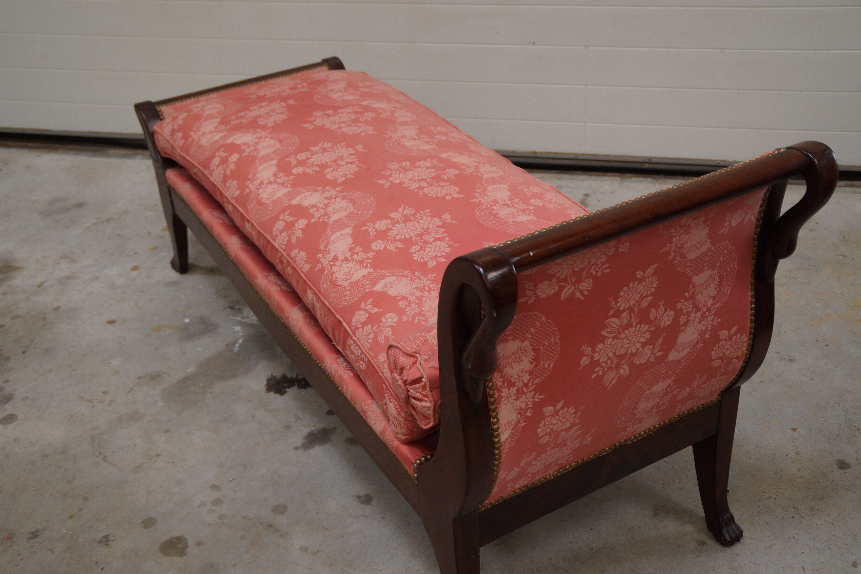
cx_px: 432
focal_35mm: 43
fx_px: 1028
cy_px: 281
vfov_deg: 31.2
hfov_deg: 45.4
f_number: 4
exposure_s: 1/60
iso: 320
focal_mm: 28
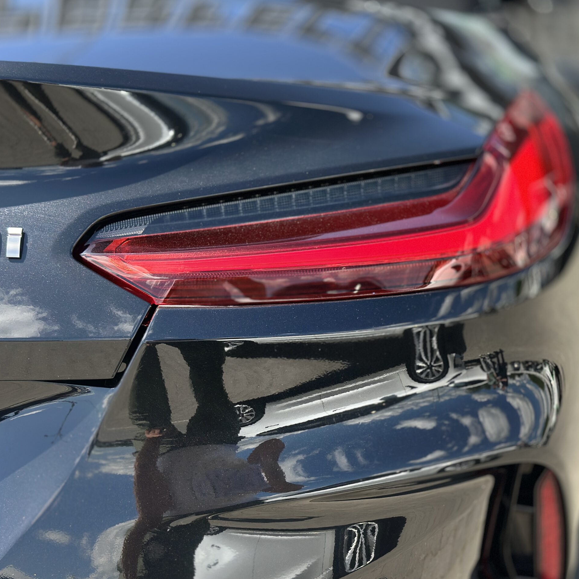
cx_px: 363
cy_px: 291
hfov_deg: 29.9
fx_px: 1079
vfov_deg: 30.0
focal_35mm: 57
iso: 80
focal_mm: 6.86
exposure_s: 1/1357
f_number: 1.78
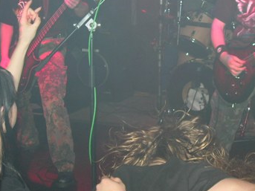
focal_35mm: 71
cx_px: 225
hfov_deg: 26.6
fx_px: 523
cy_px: 41
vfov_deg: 20.5
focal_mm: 7.8
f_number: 2.8
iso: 64
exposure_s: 1/60.1
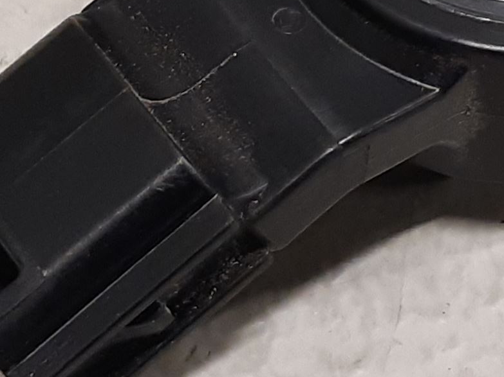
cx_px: 330
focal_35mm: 68
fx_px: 990
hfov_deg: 28.4
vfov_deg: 21.1
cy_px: 32
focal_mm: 3.93
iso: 160
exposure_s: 1/50
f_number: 1.7
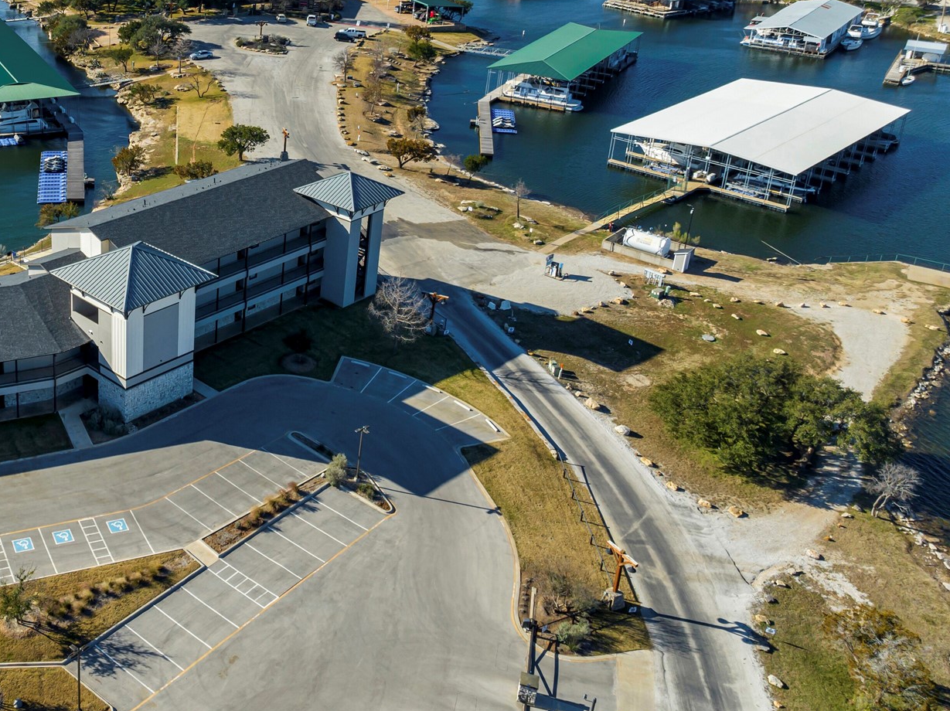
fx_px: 1097
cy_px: 262
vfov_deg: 35.7
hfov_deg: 44.2
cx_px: 171
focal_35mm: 40
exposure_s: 1/1600
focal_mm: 12.29
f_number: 2.8
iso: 130
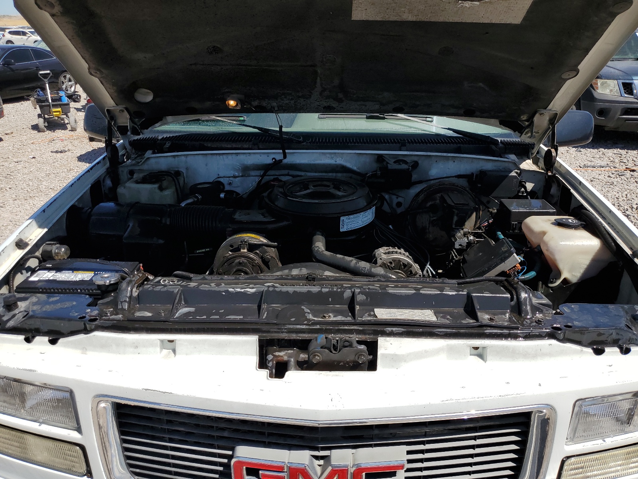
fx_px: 479
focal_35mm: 26
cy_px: 240
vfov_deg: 53.1
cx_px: 319
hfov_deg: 67.3
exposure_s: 1/5000
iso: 50
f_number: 1.5
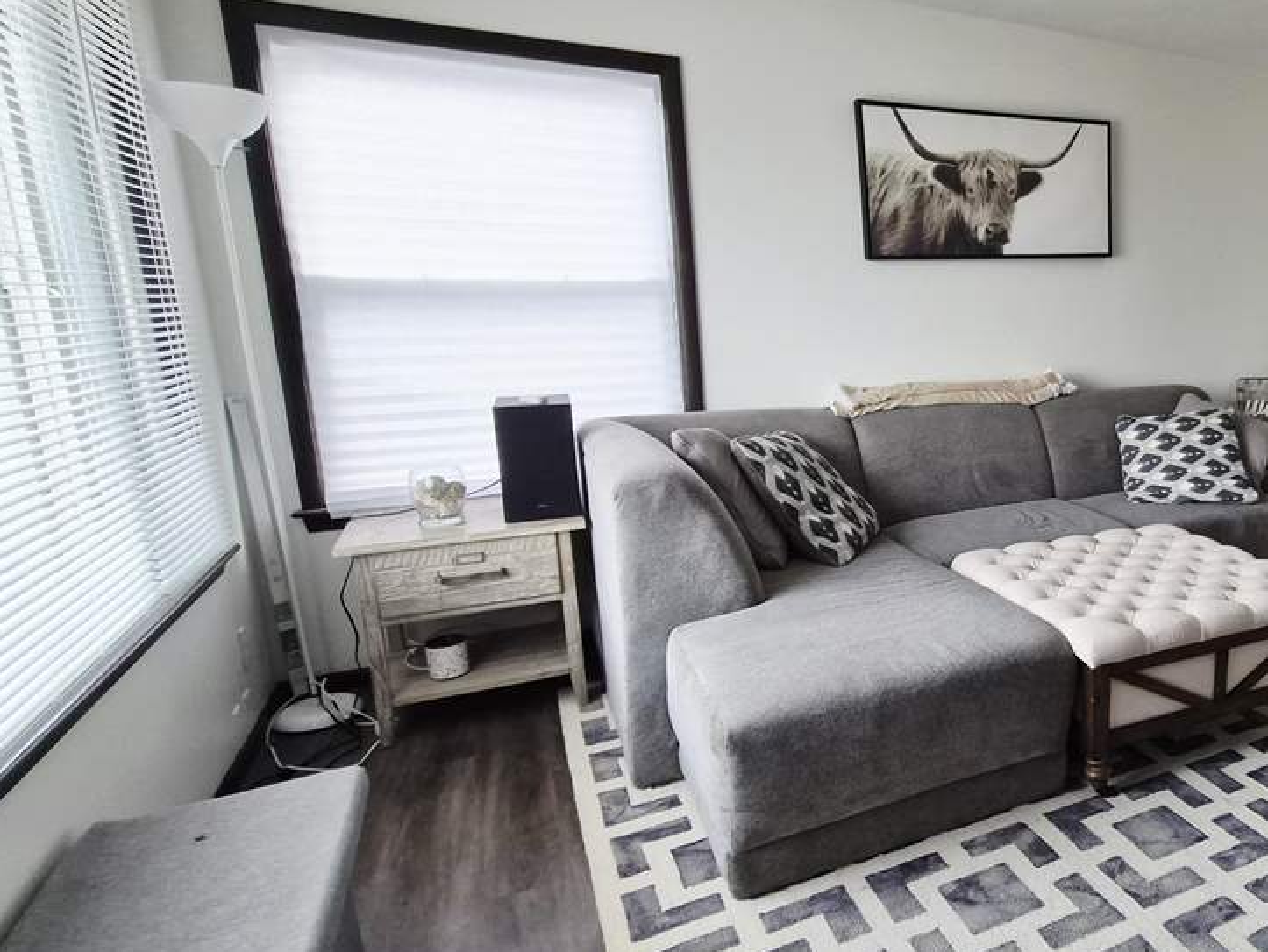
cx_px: 1059
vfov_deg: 58.9
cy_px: 470
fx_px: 843
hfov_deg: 65.4
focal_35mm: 23
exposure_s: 1/60.2
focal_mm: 1.7
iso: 80
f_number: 2.2
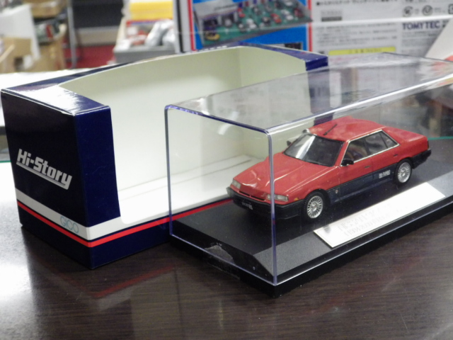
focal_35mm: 59
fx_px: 772
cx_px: 226
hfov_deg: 32.7
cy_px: 170
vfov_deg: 24.8
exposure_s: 1/40
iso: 800
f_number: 4
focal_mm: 10.7
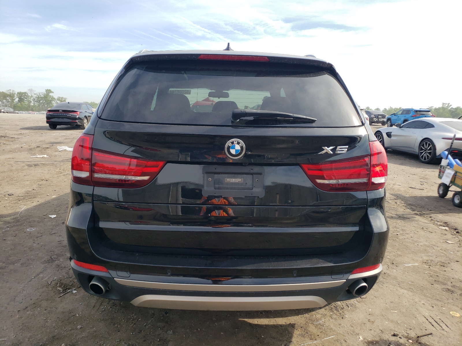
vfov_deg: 53.1
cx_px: 231
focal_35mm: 26
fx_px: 347
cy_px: 173
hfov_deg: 67.3
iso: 50
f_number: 1.5
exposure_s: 1/1429
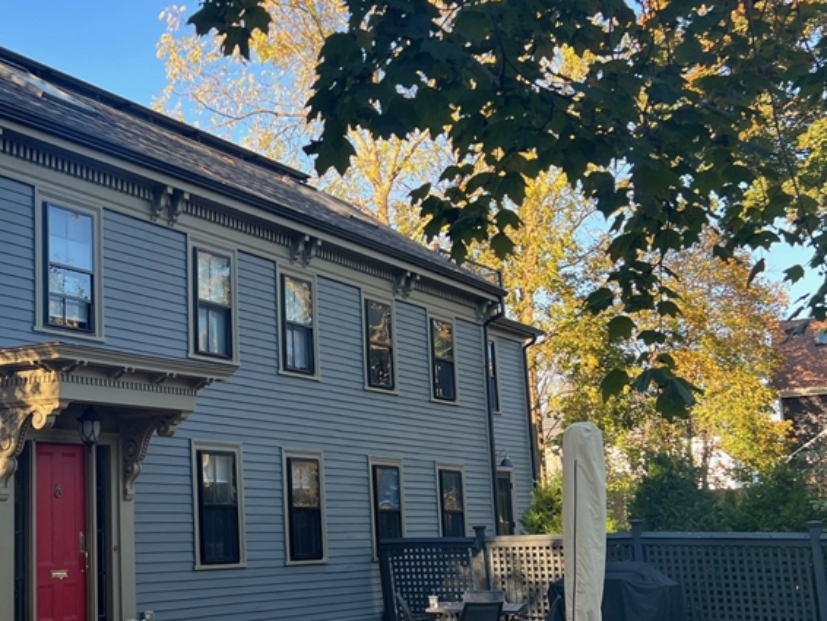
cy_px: 387
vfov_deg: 30.8
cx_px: 188
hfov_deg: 39.1
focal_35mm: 47
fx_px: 1123
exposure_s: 1/364
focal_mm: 5.7
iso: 50
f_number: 1.5
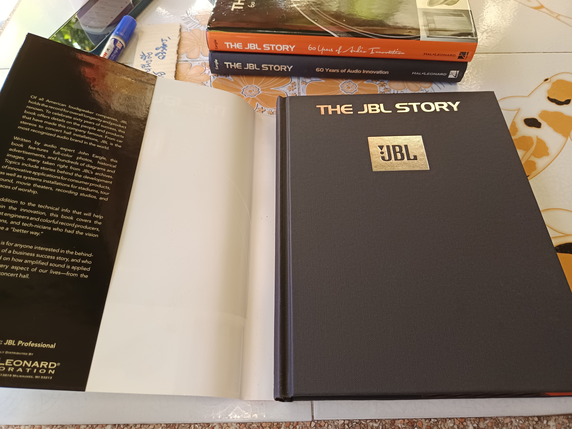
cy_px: 214
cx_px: 286
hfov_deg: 71.6
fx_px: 397
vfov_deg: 56.8
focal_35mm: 24
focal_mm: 5.31
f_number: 1.7
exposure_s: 1/50
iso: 420
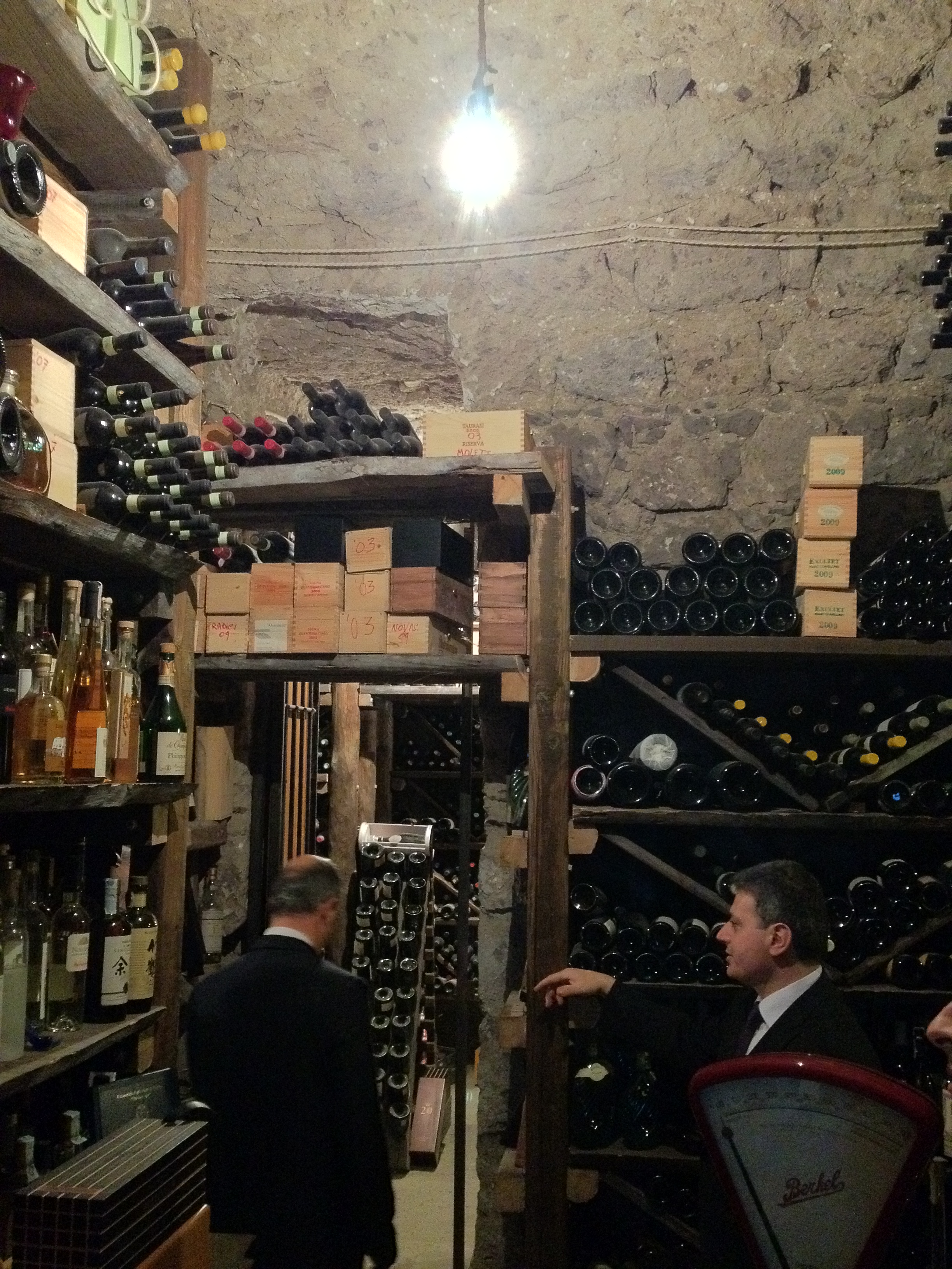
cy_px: 634
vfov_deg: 52.6
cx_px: 476
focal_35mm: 35
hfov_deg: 40.7
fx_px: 1283
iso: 640
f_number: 2.4
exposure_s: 1/15
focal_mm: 4.28
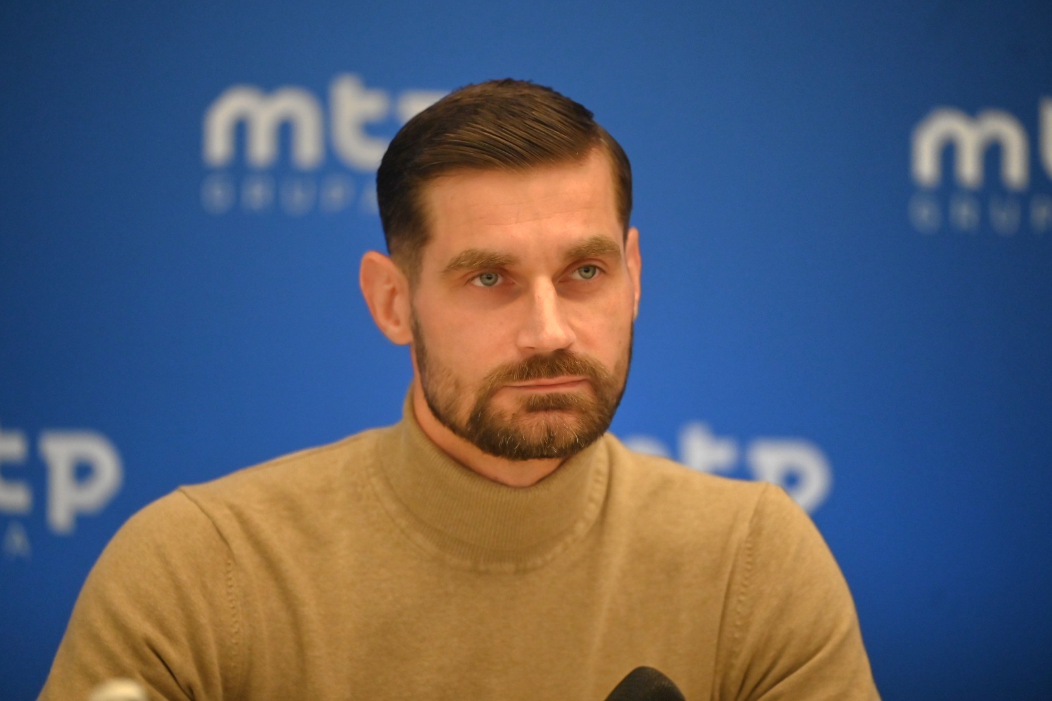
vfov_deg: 7.6
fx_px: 5260
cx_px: 526
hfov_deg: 11.4
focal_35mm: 180
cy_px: 350
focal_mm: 180
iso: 2000
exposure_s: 1/400
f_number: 2.8
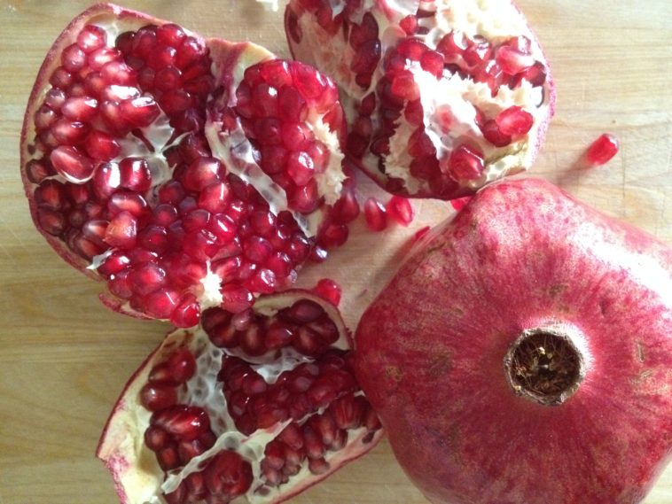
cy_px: 252
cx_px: 336
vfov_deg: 40.7
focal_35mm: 35
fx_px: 680
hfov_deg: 52.6
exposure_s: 1/15
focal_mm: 4.28
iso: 640
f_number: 2.4
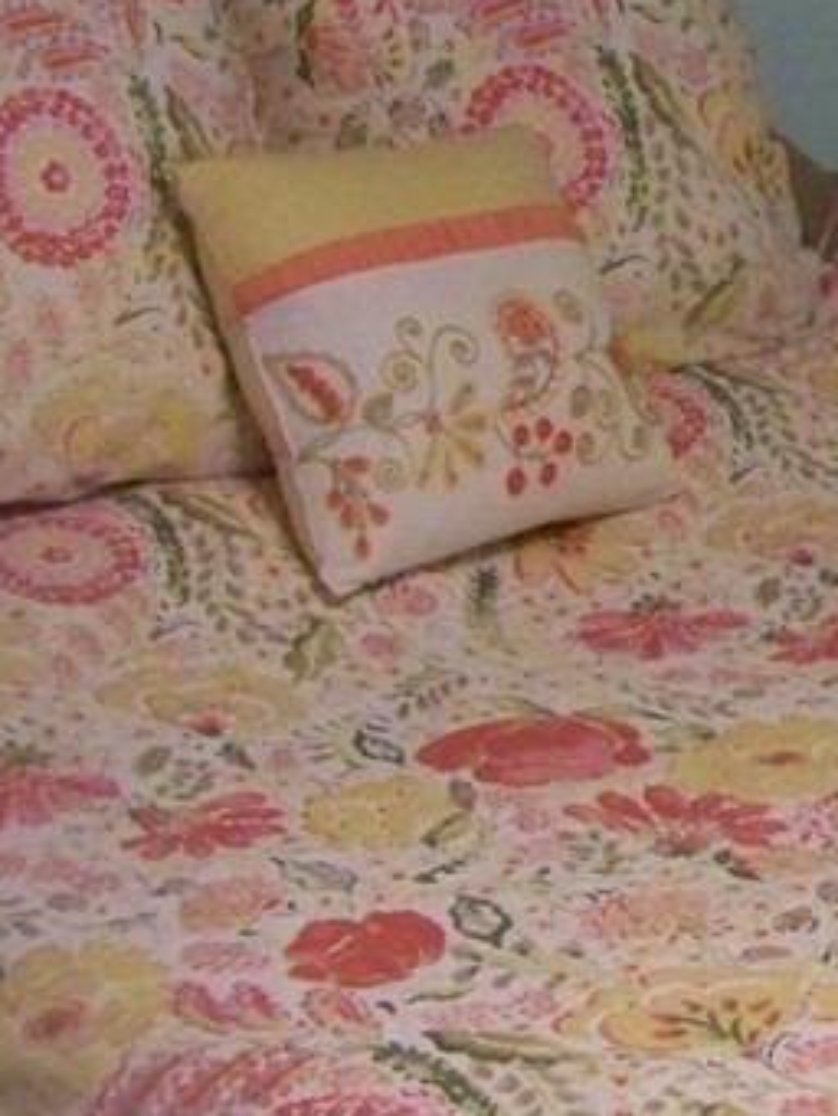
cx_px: 1388
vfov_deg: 18.2
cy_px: 389
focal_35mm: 108
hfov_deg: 12.8
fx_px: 3484
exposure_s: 1/30
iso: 400
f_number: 2.8
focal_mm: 5.85
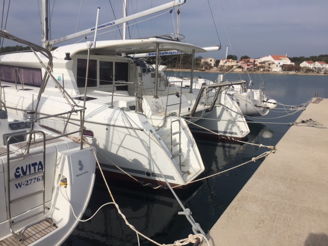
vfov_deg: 48.2
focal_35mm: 29
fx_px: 275
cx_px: 164
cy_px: 123
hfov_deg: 61.7
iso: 32
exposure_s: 1/4405
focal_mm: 4.15
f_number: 2.2
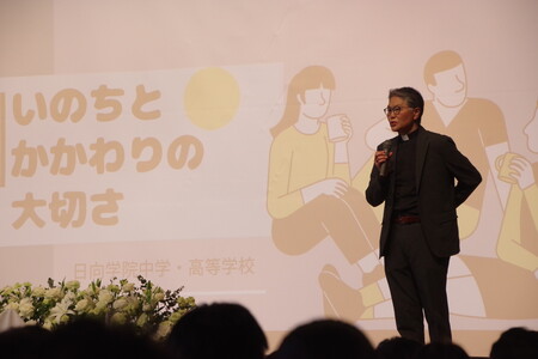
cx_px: 269
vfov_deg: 8.0
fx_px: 2578
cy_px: 180
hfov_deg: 11.9
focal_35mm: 172
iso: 3200
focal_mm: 115
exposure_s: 1/200
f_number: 8
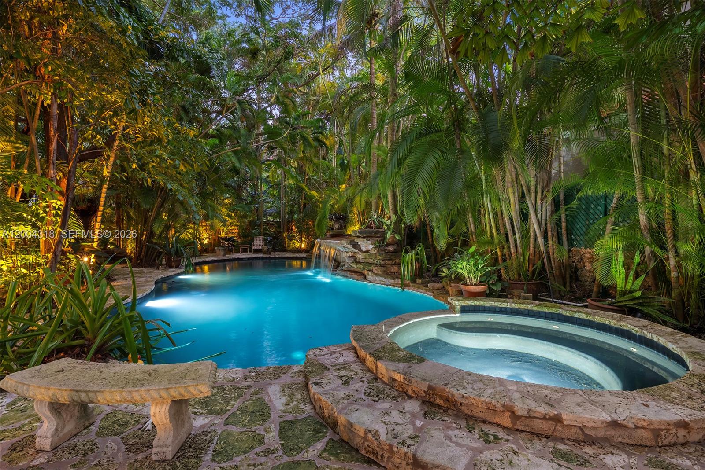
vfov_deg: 70.5
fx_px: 333
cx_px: 352
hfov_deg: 93.3
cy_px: 235
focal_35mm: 17
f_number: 8
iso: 1000
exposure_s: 2
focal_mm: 17
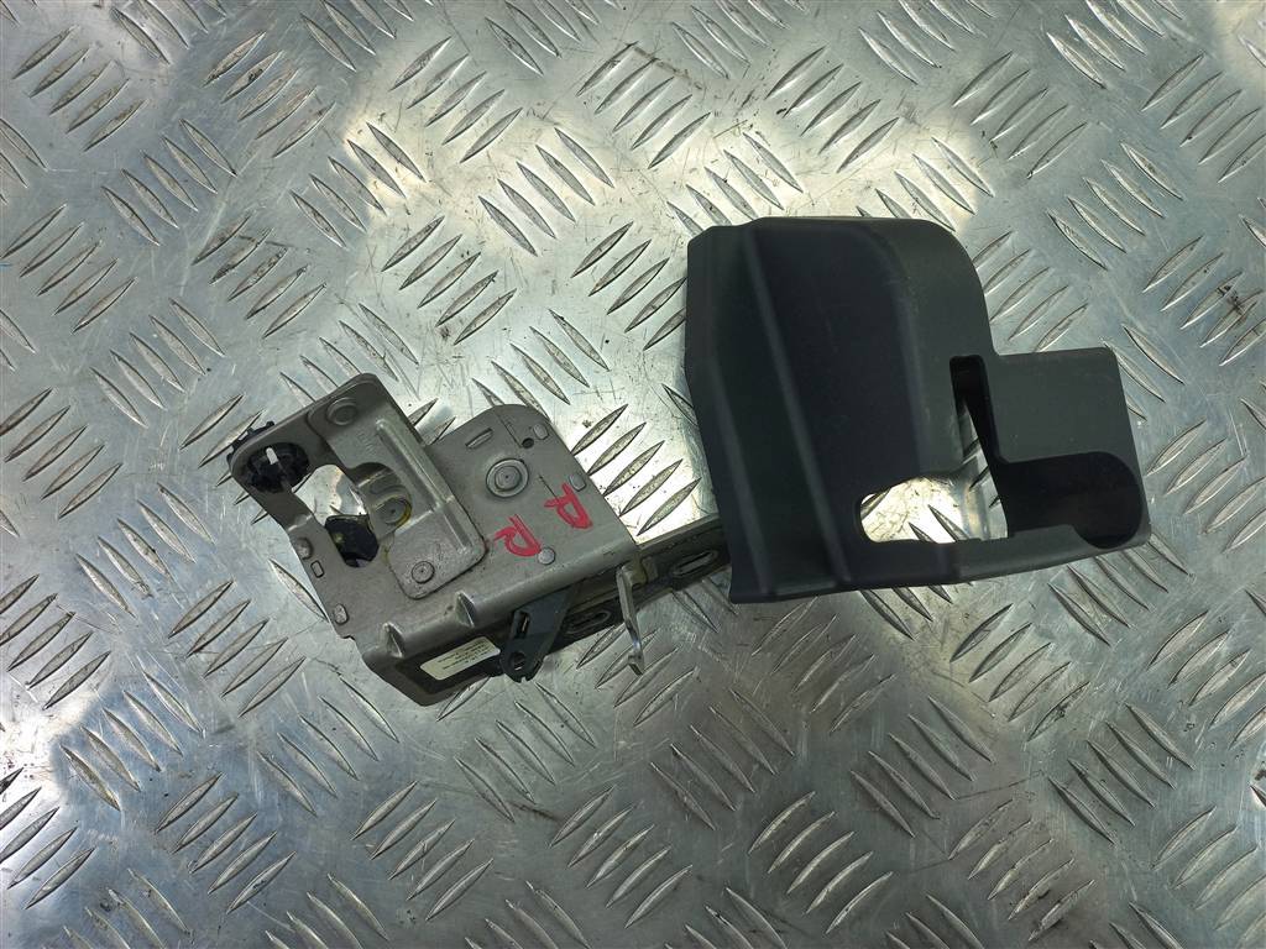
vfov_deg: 54.9
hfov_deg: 69.4
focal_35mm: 25
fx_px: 914
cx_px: 633
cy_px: 474
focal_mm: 4.6
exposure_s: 1/50
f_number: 1.8
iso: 50
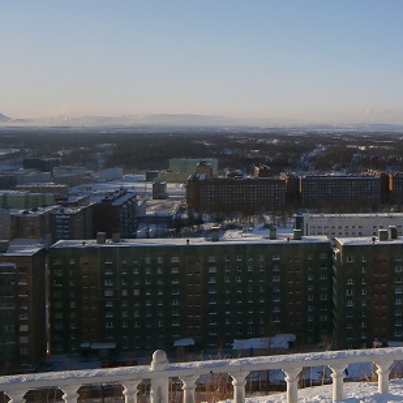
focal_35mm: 52
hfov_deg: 31.3
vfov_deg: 32.6
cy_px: 151
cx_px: 359
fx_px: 685
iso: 80
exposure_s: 1/2000
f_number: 2.8
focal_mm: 4.7
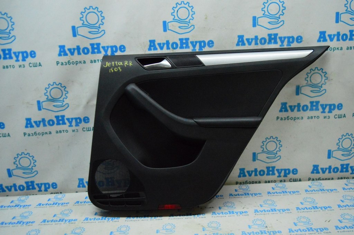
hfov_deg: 57.3
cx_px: 177
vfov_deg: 39.9
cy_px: 118
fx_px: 324
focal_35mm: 33
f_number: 4
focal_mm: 22
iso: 6400
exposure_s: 1/1000
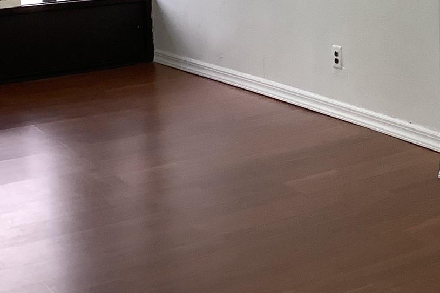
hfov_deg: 23.9
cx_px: 445
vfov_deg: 16.1
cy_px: -70
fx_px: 990
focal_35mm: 81
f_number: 2.4
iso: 100
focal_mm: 3.3
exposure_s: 1/60
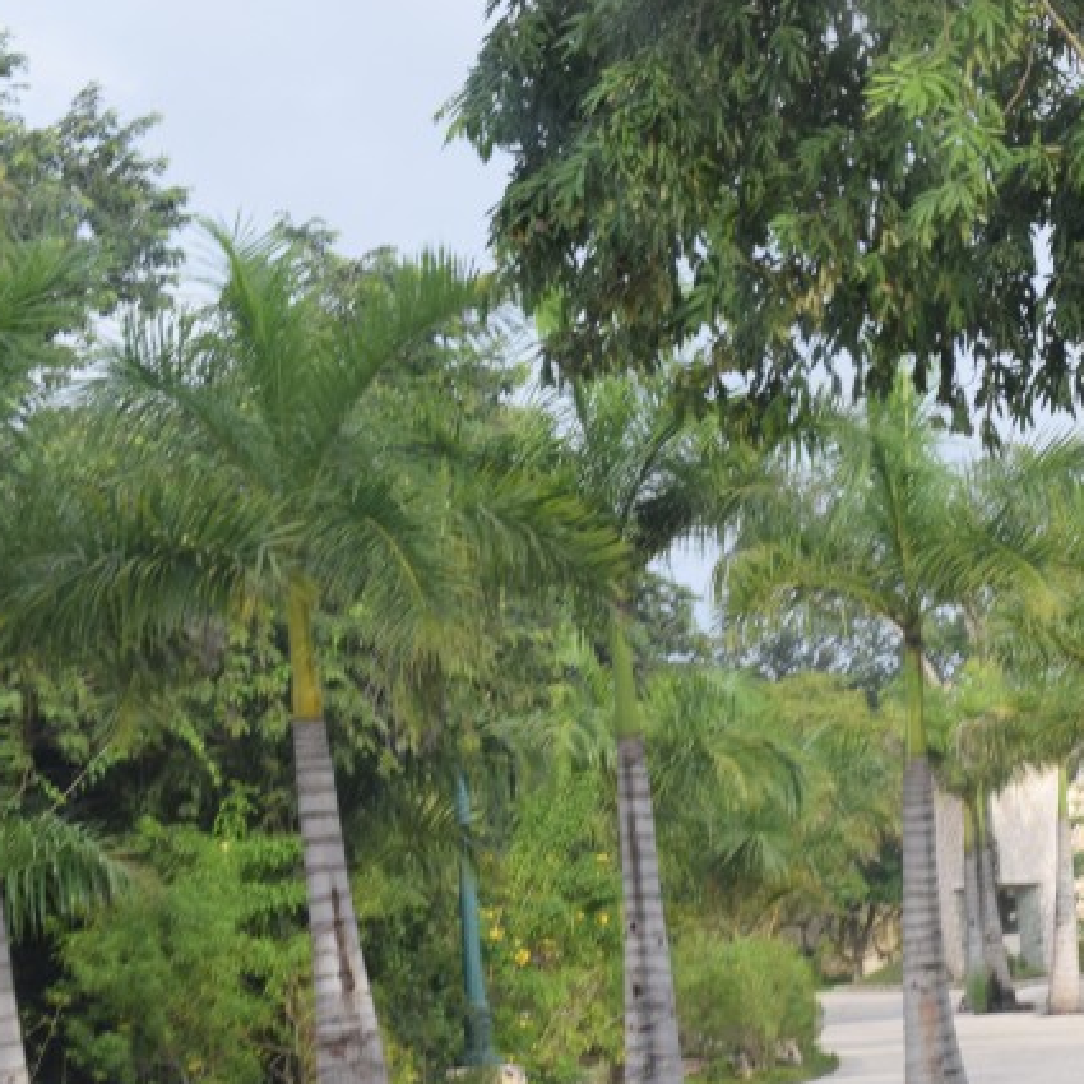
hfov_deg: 10.3
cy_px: 865
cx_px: 862
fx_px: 5988
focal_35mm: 169
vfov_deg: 10.3
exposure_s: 1/200
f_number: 7.1
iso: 400
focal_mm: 55
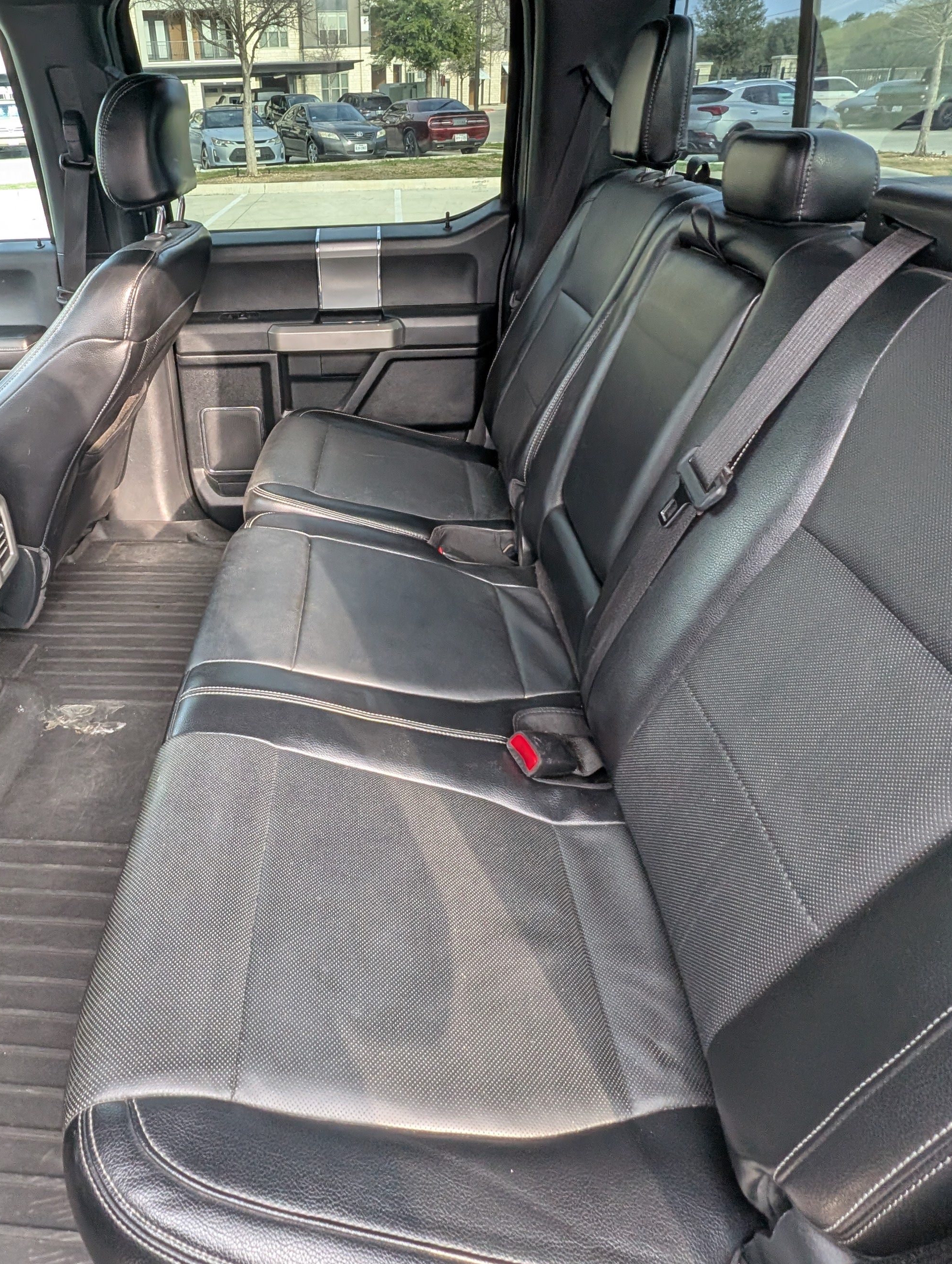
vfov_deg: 80.6
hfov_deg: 64.9
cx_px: 340
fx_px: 732
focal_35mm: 20
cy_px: 499
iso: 131
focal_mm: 1.95
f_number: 2.2
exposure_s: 1/129
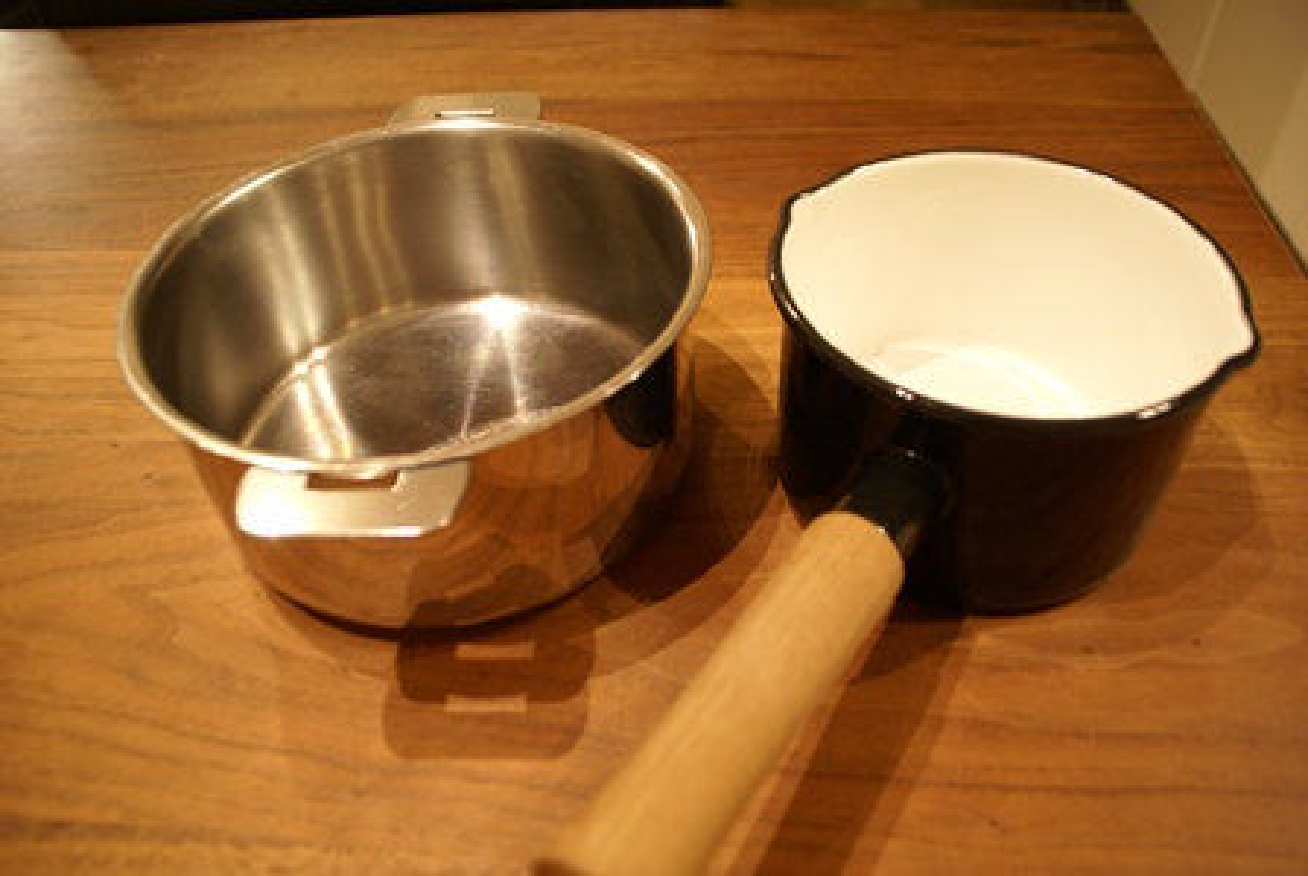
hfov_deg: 67.3
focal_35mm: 27
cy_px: 438
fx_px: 982
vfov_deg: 48.1
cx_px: 654
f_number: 3.5
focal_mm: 18
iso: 250
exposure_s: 1/13
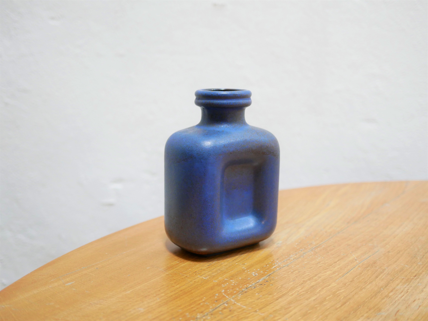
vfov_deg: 36.0
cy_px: 160
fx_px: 495
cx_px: 214
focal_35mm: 40
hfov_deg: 46.8
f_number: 1.7
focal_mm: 20
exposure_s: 1/60
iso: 1250
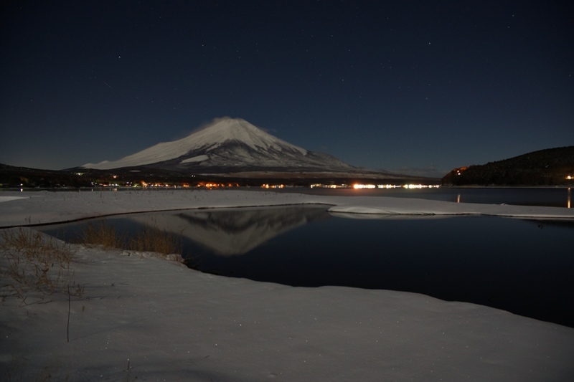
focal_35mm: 24
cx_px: 287
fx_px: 383
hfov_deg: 73.8
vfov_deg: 53.1
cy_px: 191
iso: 400
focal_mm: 16
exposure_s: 13
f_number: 3.5
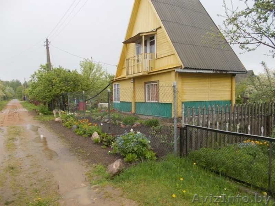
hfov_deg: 67.3
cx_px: 138
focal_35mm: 26
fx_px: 207
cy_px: 103
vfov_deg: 53.1
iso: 80
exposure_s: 1/160
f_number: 3.2
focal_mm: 4.6
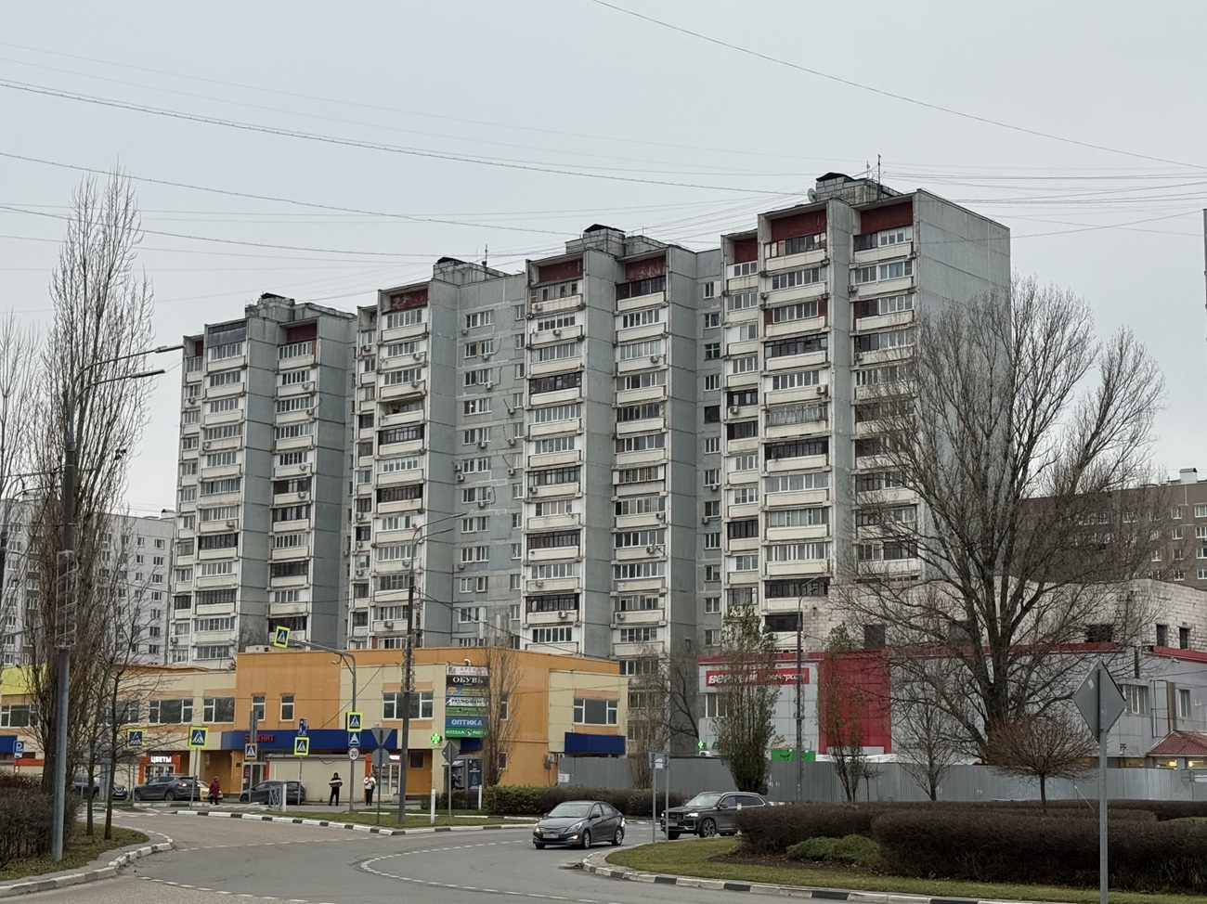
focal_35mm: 48
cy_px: 452
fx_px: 1673
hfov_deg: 39.7
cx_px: 604
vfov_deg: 30.2
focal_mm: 6.76
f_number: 1.78
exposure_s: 1/450
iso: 64
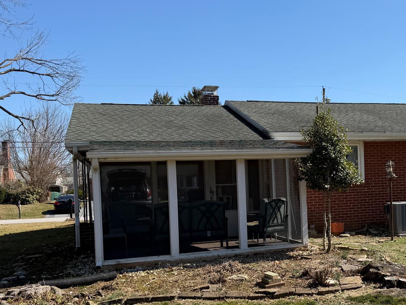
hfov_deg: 40.5
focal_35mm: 45
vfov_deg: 32.1
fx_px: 528
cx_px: 320
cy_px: 188
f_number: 1.78
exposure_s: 1/3759
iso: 80
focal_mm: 6.76
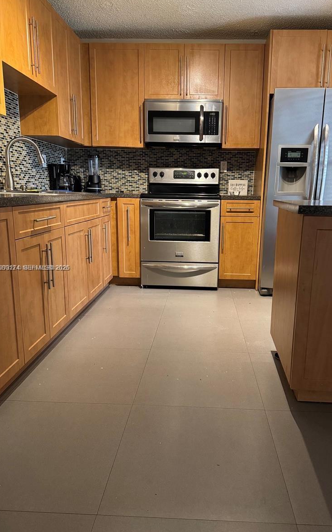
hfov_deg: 47.5
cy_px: 268
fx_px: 376
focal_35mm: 26
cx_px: 190
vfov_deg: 70.4
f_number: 1.78
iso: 800
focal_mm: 6.76
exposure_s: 1/60
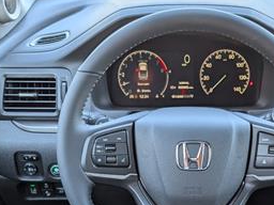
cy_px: 235
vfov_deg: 22.8
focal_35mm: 60
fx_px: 475
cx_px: 181
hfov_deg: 31.9
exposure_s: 1/294
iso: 164
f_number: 1.68
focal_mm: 6.9
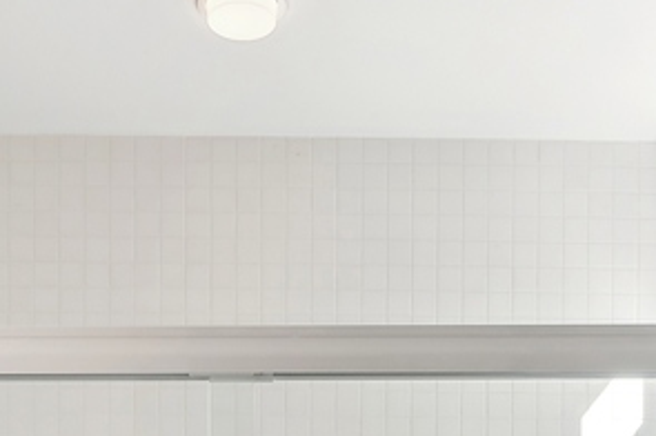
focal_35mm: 77
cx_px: 292
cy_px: 683
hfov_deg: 26.3
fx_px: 1402
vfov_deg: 16.0
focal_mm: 14
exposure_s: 1/15
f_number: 11
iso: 100
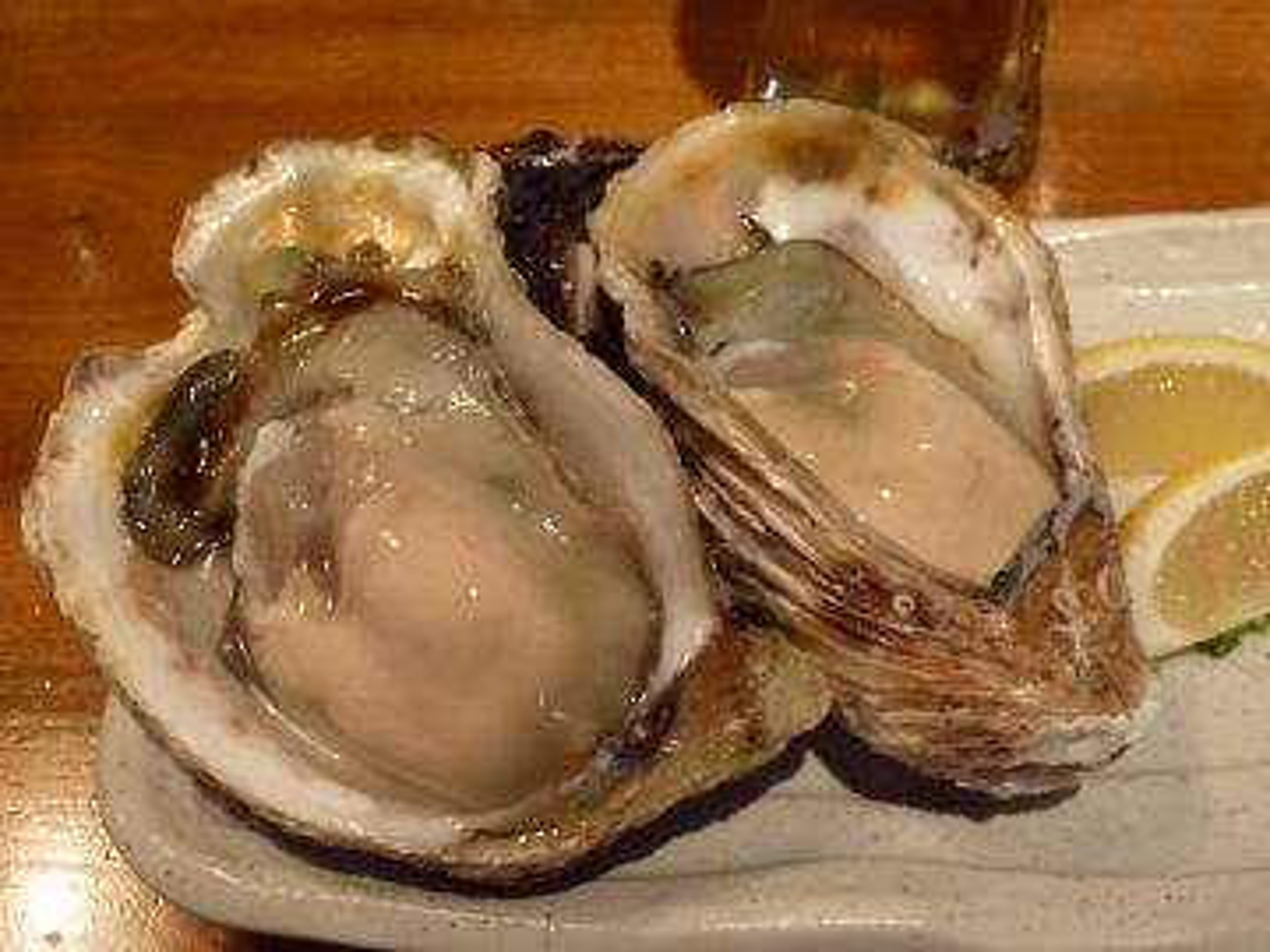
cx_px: 635
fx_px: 1394
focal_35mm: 38
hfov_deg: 49.0
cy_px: 476
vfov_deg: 37.7
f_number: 3.5
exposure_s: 1/15
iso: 400
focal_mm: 6.8
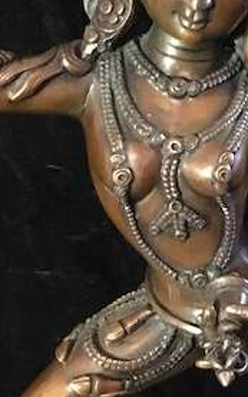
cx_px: 183
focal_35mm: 71
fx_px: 768
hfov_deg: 18.2
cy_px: 140
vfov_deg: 28.8
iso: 1250
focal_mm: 4.15
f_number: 2.2
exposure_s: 1/17
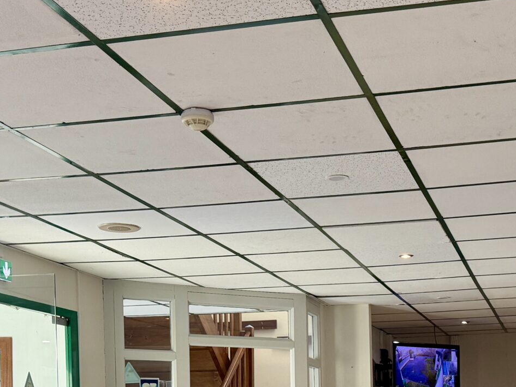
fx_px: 969
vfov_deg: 21.4
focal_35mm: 65
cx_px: 323
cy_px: 434
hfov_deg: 29.7
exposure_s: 1/100
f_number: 1.78
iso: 160
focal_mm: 6.76
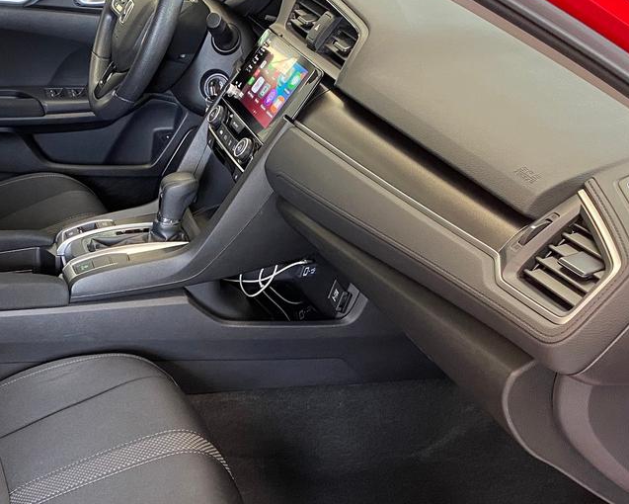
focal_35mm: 51
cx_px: 79
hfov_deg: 34.8
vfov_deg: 29.1
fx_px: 950
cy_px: 401
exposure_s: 1/60
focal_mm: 4.25
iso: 320
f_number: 1.8
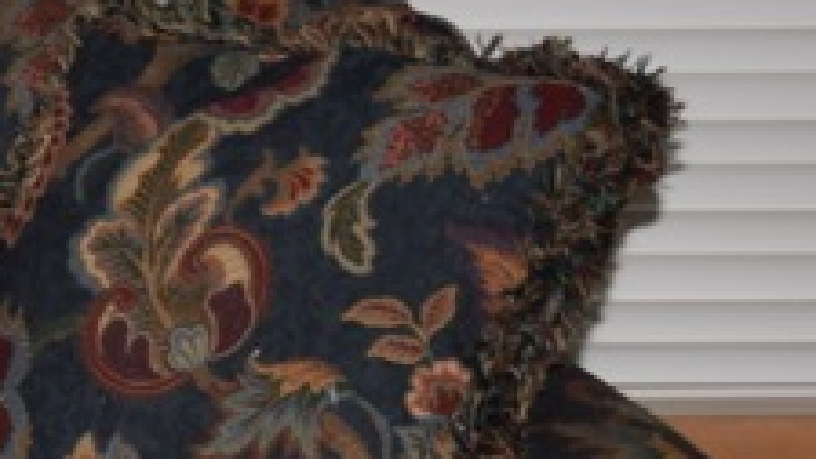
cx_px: -852
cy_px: 639
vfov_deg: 5.5
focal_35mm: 217
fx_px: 4703
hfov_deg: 9.3
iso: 100
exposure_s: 1/100
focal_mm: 31
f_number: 5.6
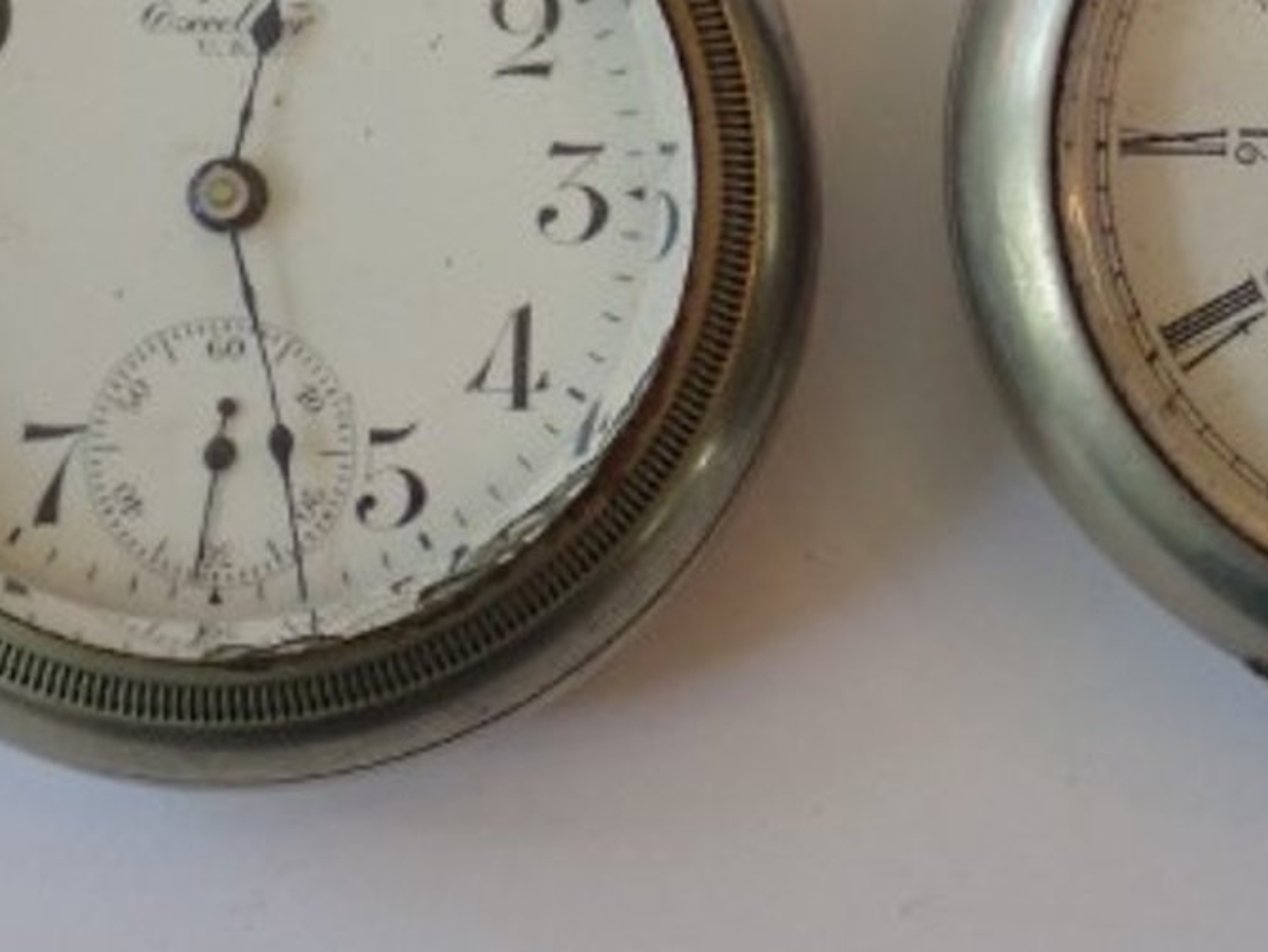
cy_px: 69
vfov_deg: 10.7
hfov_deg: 14.3
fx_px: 5056
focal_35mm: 138
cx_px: 911
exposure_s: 1/60
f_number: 3.6
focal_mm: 11.01
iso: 400
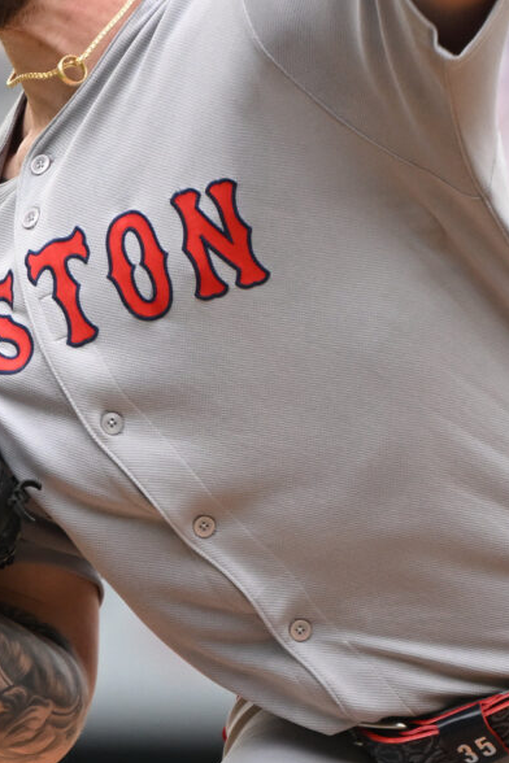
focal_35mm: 1742
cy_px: 121
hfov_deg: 0.8
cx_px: 170
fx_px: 36942
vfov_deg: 1.2
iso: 640
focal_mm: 400
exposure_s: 1/2000
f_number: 4
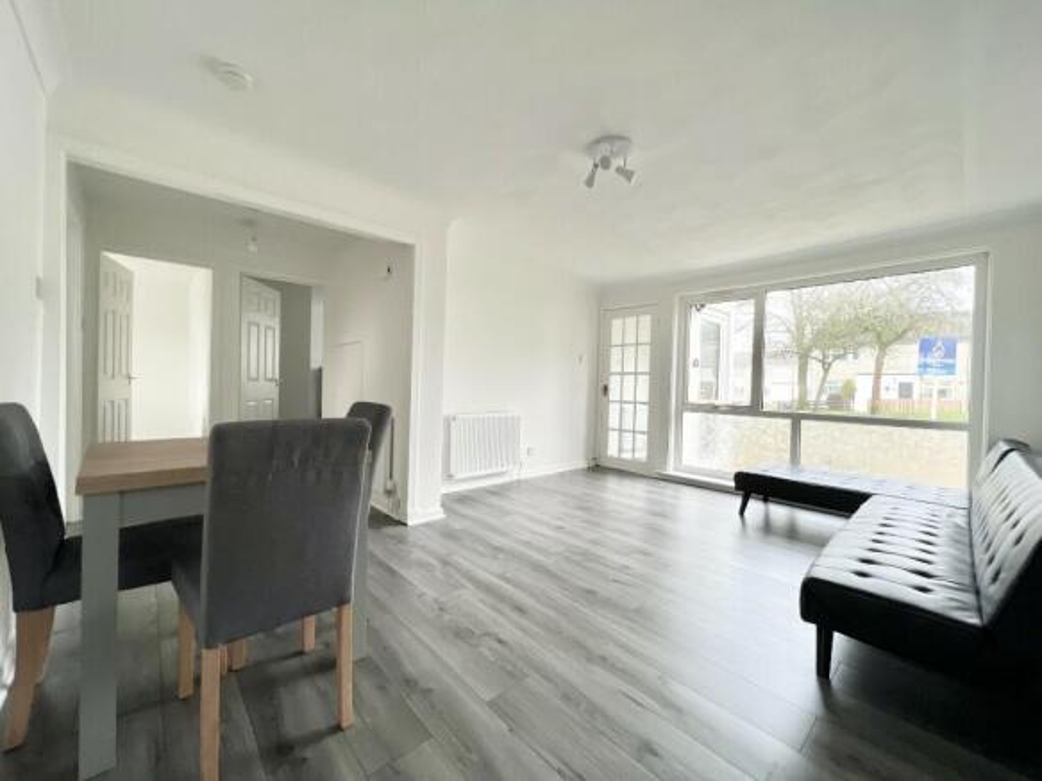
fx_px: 391
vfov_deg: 89.9
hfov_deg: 106.2
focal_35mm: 13
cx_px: 521
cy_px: 390
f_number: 1.8
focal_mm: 1.57
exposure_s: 1/99
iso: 160
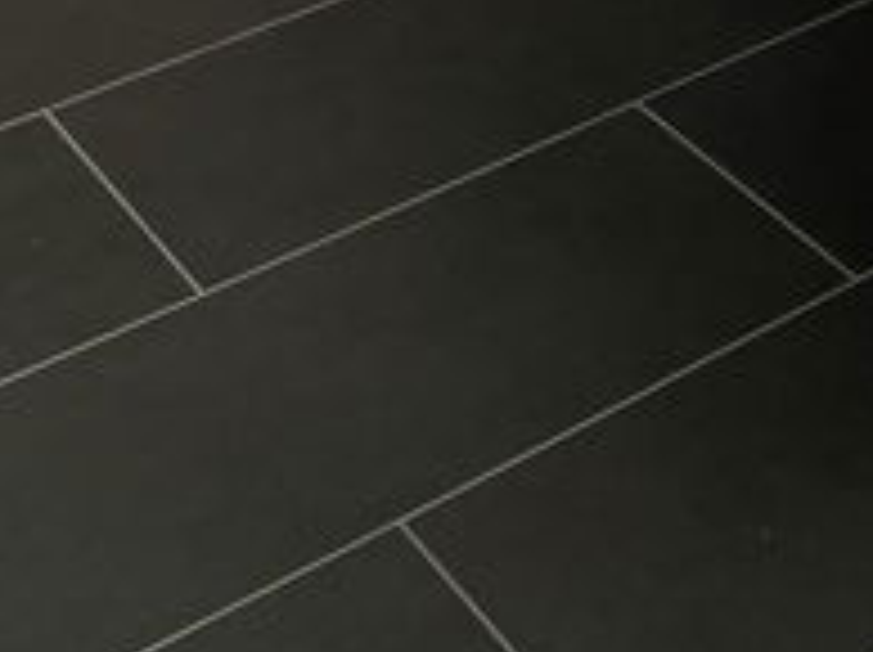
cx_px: 1652
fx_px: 2494
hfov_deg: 16.2
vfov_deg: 13.2
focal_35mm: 99
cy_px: -589
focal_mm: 5.1
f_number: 1.6
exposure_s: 1/121
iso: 50
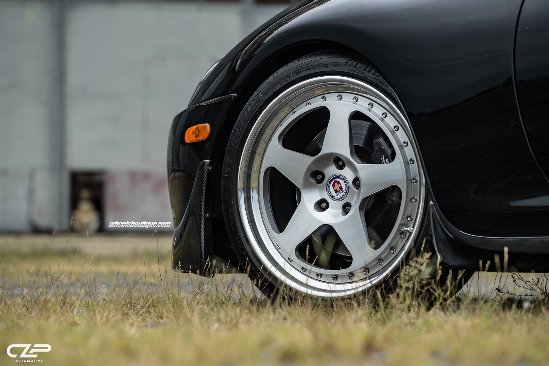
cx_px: 274
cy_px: 183
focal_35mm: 200
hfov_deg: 10.3
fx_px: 3050
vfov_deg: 6.9
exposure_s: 1/160
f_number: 6.3
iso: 125
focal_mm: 200
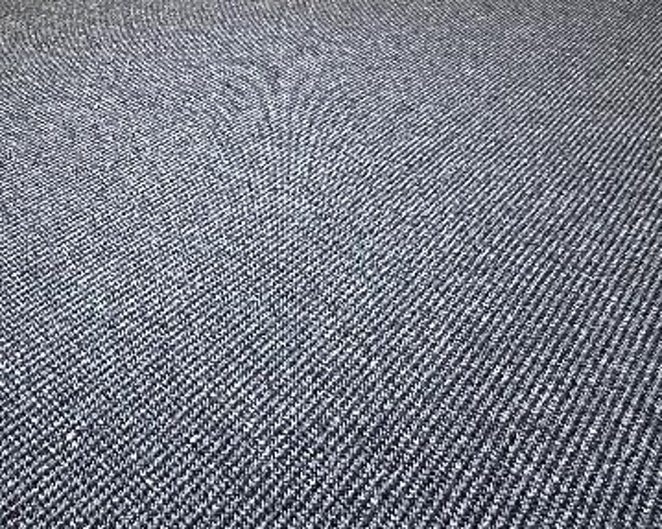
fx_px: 764
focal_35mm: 39
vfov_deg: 31.4
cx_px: 118
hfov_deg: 44.2
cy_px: -120
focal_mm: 2.22
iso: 400
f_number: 2.2
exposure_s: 1/50
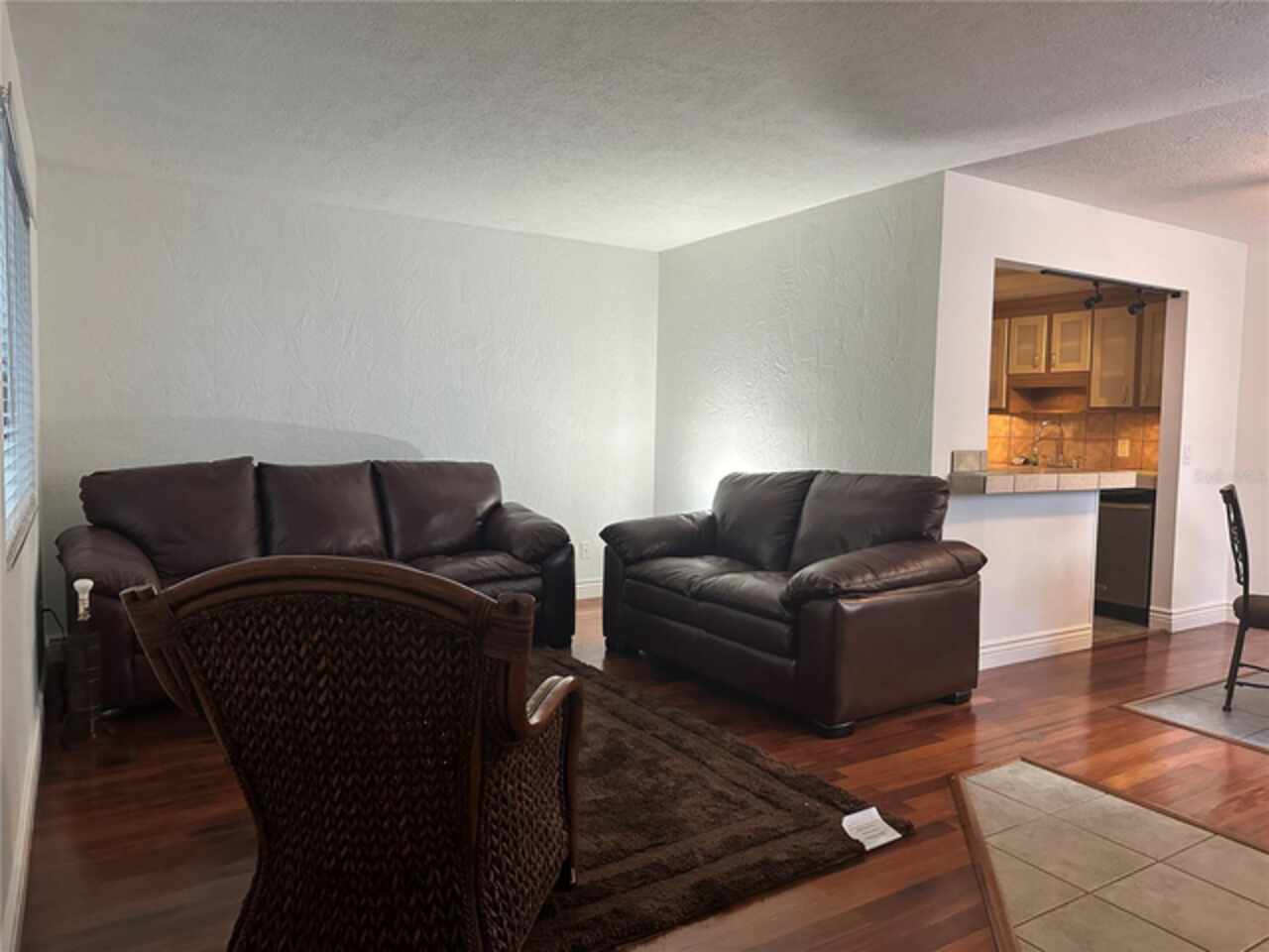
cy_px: 476
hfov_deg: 71.6
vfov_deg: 56.8
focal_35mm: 24
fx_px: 880
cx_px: 634
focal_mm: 6.86
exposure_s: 1/60
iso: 400
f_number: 1.78
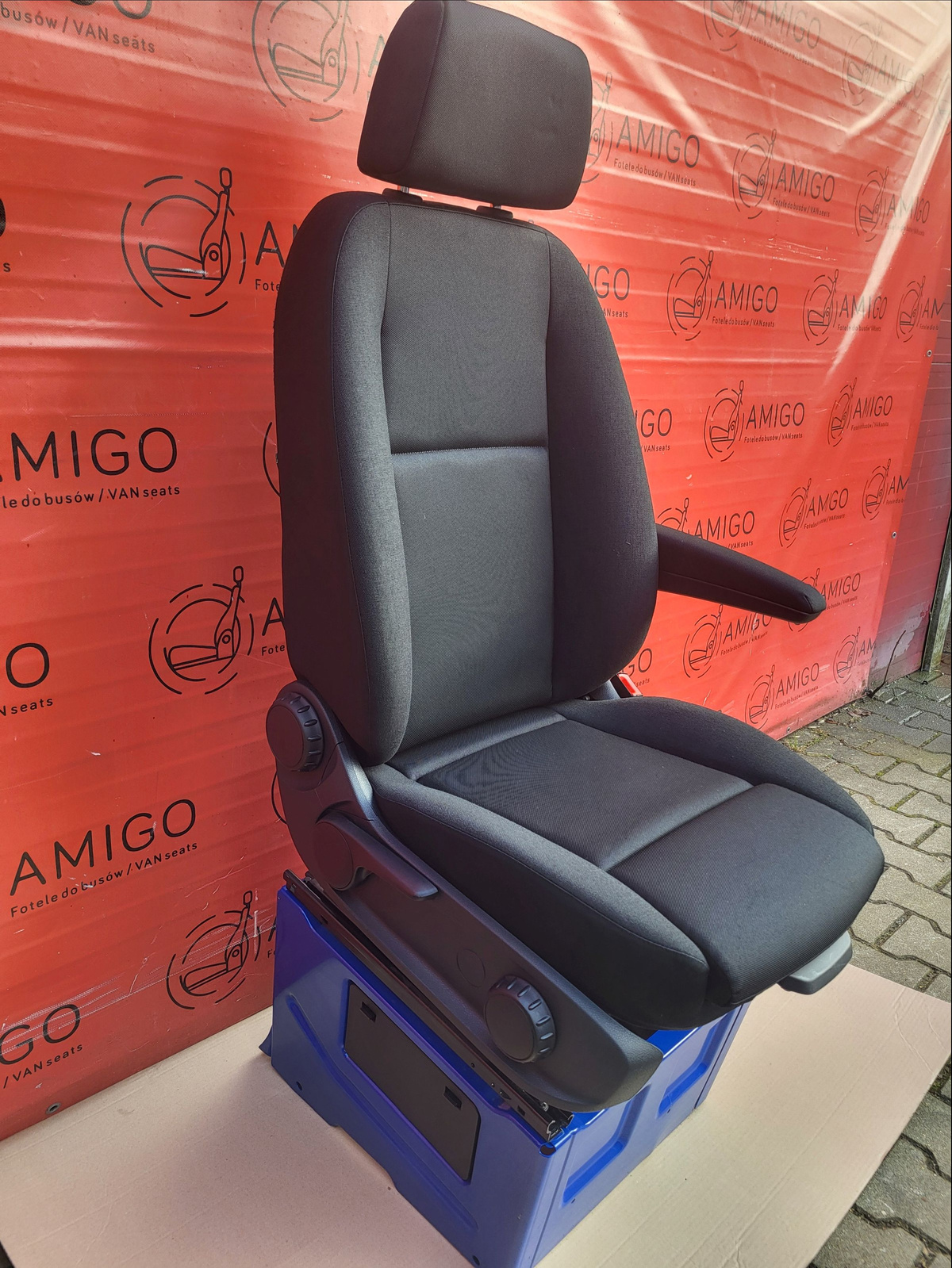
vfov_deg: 67.3
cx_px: 476
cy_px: 634
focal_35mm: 26
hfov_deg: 53.1
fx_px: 953
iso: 50
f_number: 1.8
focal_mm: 5.4
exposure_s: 1/100
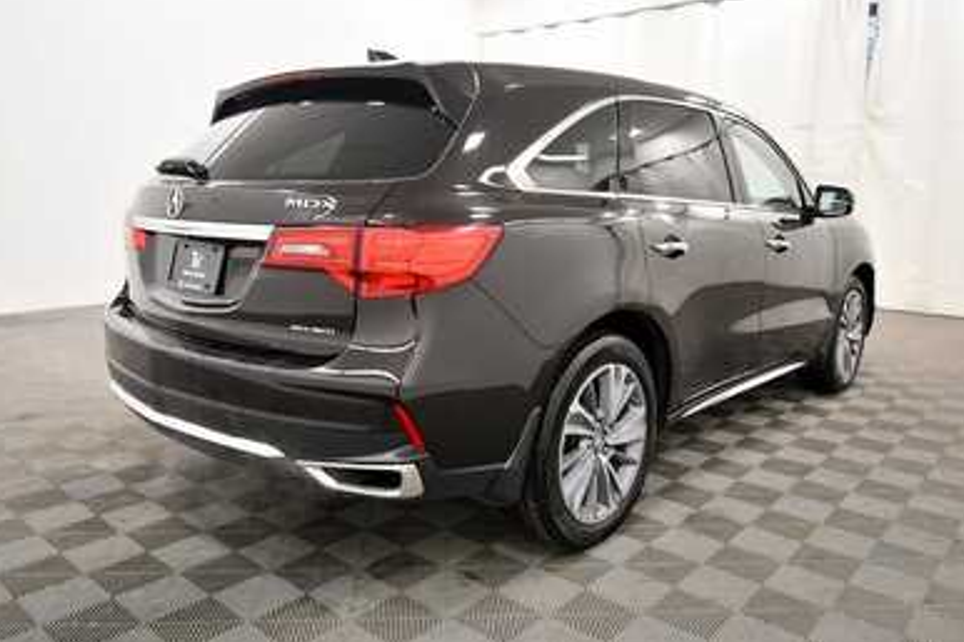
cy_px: 314
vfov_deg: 46.4
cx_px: 484
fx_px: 749
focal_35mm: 28
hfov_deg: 65.5
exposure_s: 1/125
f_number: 5.3
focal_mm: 18
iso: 1600
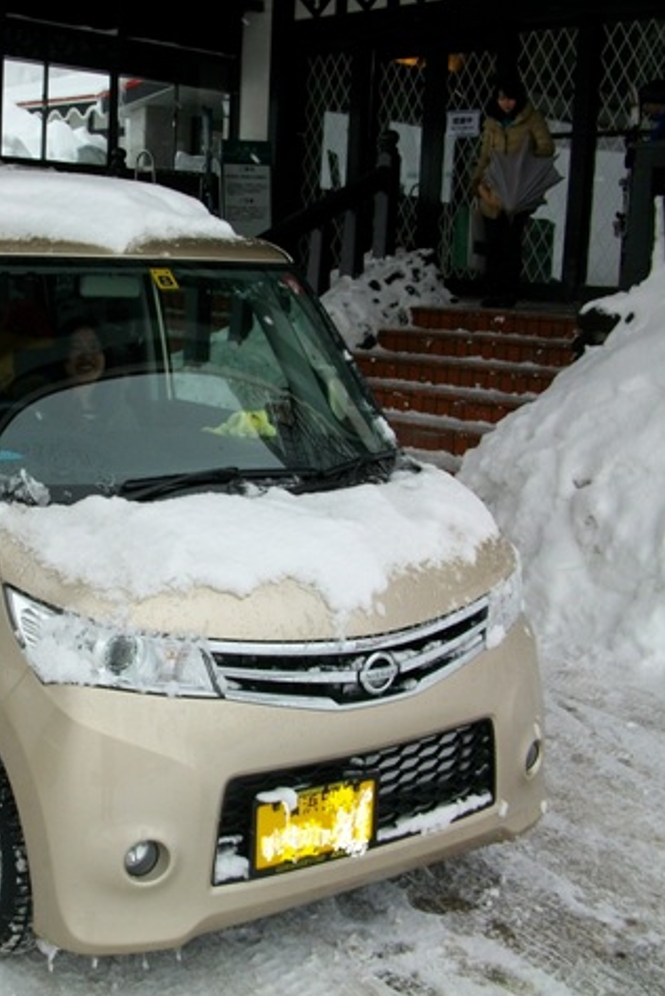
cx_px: 112
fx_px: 1245
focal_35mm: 45
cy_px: 501
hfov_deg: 29.1
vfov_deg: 43.6
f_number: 5.5
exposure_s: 1/190
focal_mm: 5.7
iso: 80
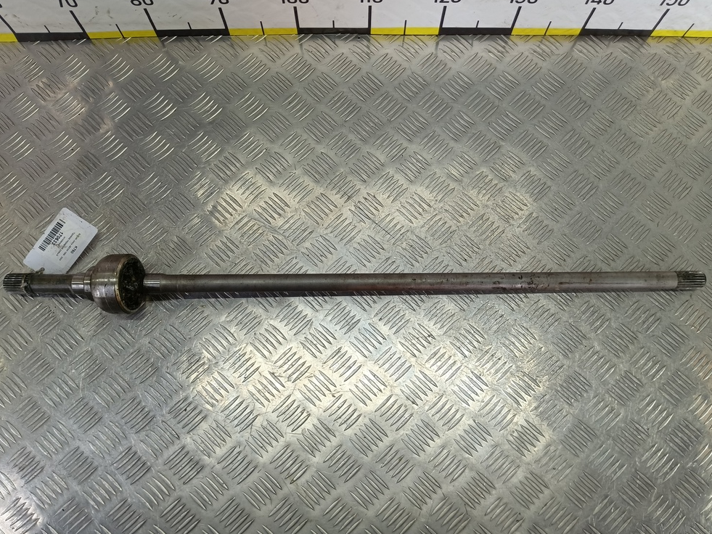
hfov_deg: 71.6
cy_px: 274
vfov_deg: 56.8
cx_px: 357
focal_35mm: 24
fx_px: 494
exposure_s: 1/100
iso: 111
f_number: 1.6
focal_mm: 4.11
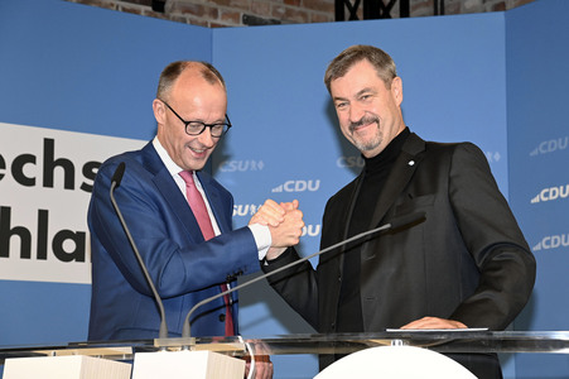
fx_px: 1453
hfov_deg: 22.2
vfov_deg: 14.8
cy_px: 190
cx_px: 284
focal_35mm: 92
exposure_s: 1/250
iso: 3200
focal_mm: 92
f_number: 6.3
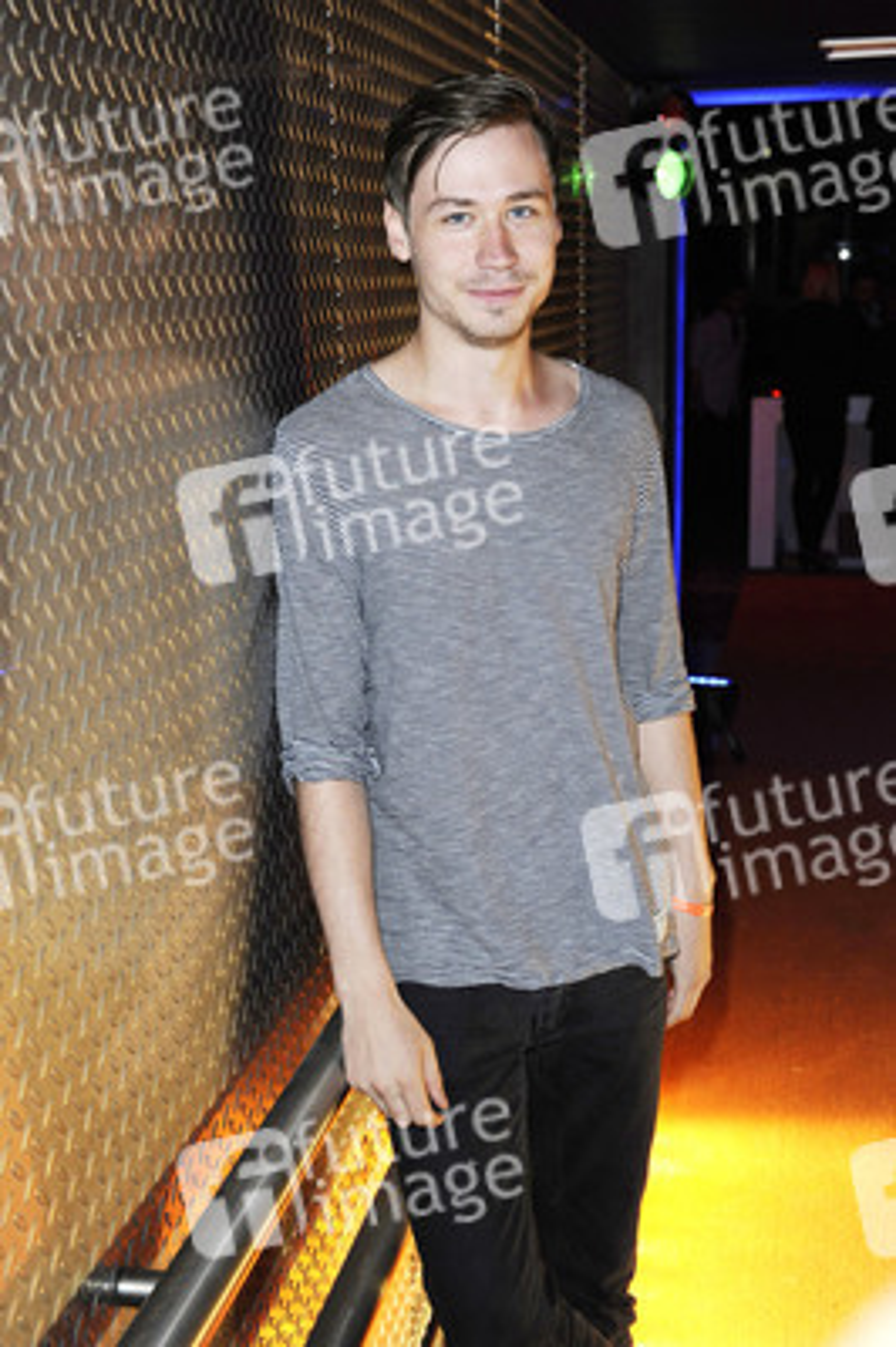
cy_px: 674
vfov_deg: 38.2
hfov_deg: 25.9
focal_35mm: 52
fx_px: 1945
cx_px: 448
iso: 1250
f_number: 6.3
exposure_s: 1/100
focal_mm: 52
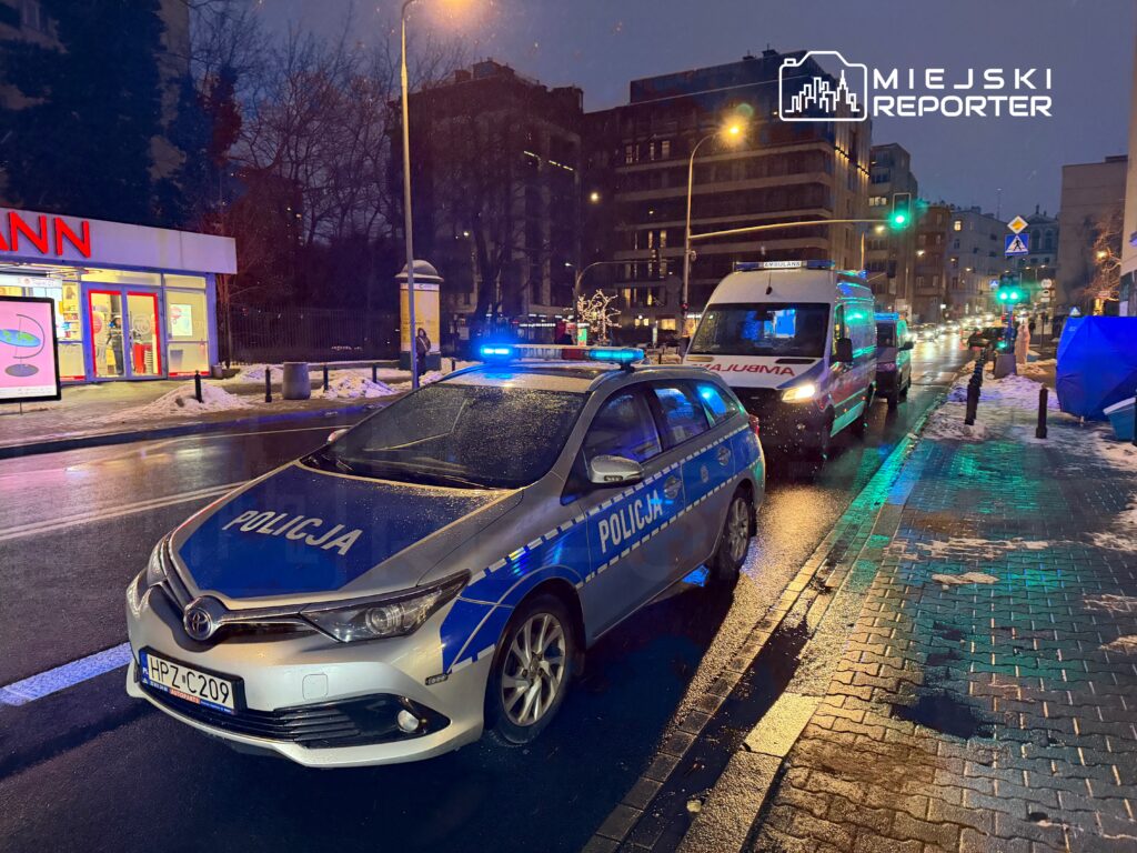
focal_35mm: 24
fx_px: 788
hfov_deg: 71.6
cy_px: 426
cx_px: 568
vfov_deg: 56.8
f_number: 1.78
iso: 640
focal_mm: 6.76
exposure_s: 1/48
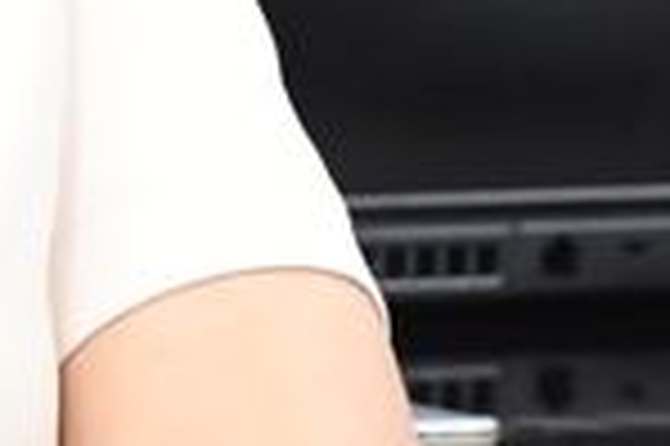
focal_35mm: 1288
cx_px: -625
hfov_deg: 1.6
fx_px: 23945
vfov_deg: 1.1
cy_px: -430
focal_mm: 125
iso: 3600
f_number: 6
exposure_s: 1/50
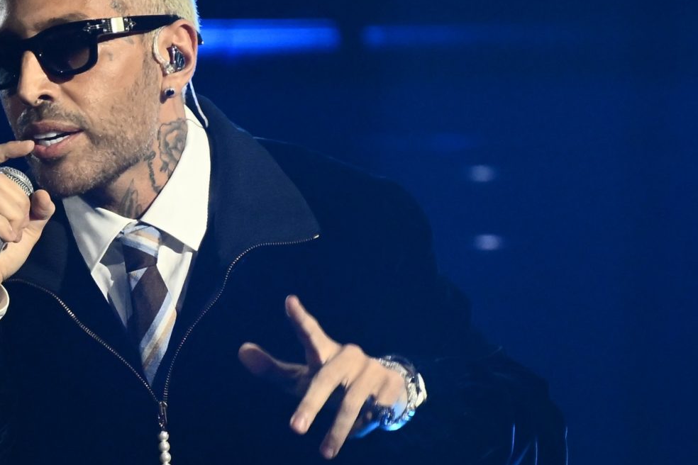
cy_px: 325
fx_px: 21190
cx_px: 227
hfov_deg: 1.9
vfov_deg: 1.3
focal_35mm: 1093
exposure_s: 1/250
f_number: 4
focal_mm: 280
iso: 4000
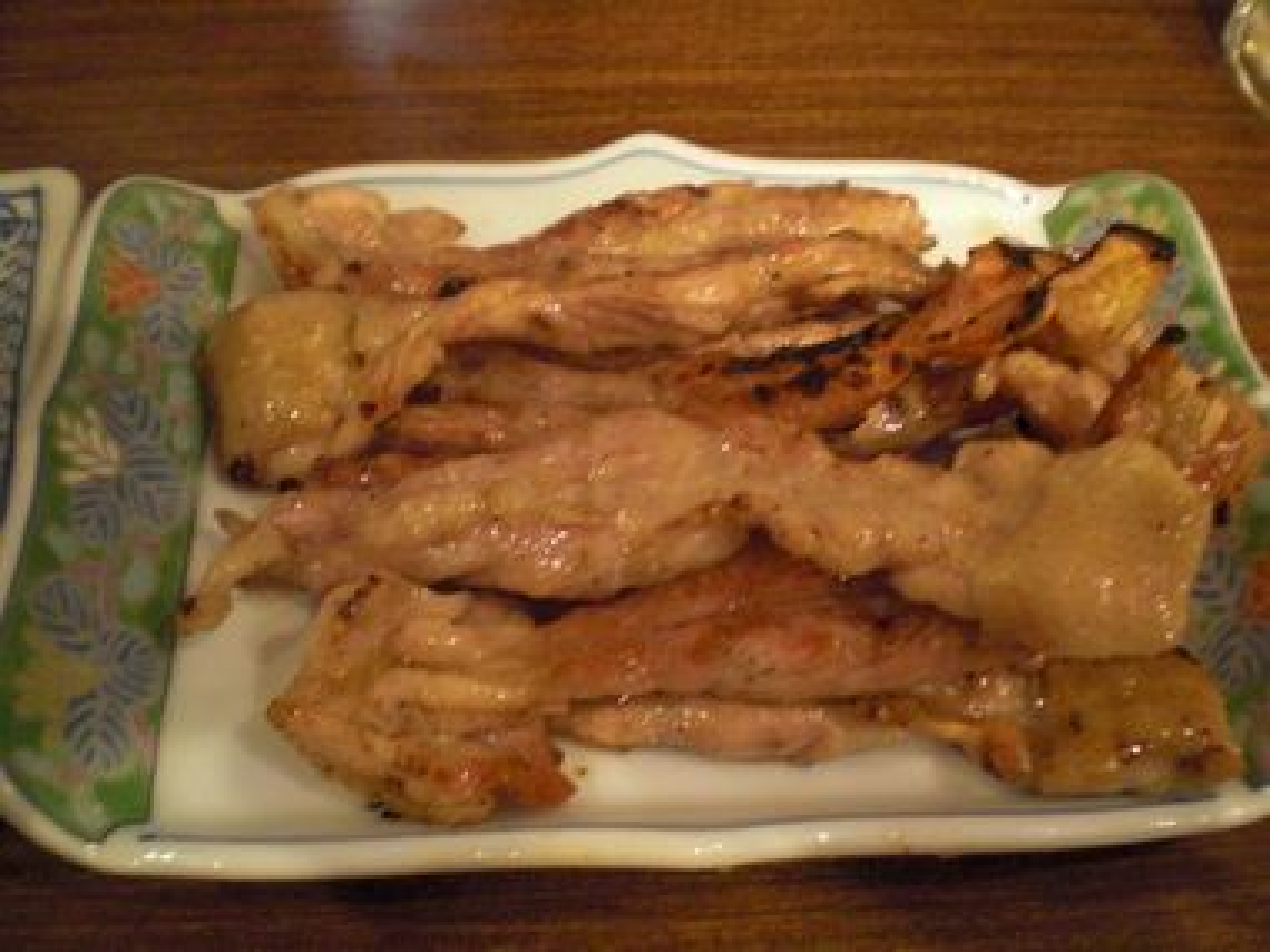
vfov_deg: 37.7
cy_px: 476
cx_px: 635
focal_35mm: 38
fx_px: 1394
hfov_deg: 49.0
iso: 800
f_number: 3.1
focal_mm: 6.3
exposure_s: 1/30
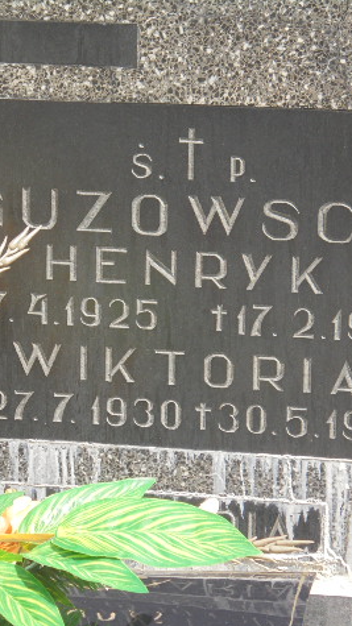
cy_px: 315
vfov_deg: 13.7
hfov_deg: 7.7
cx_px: 119
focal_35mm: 157
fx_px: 2607
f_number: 5.1
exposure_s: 1/250
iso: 100
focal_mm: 19.2
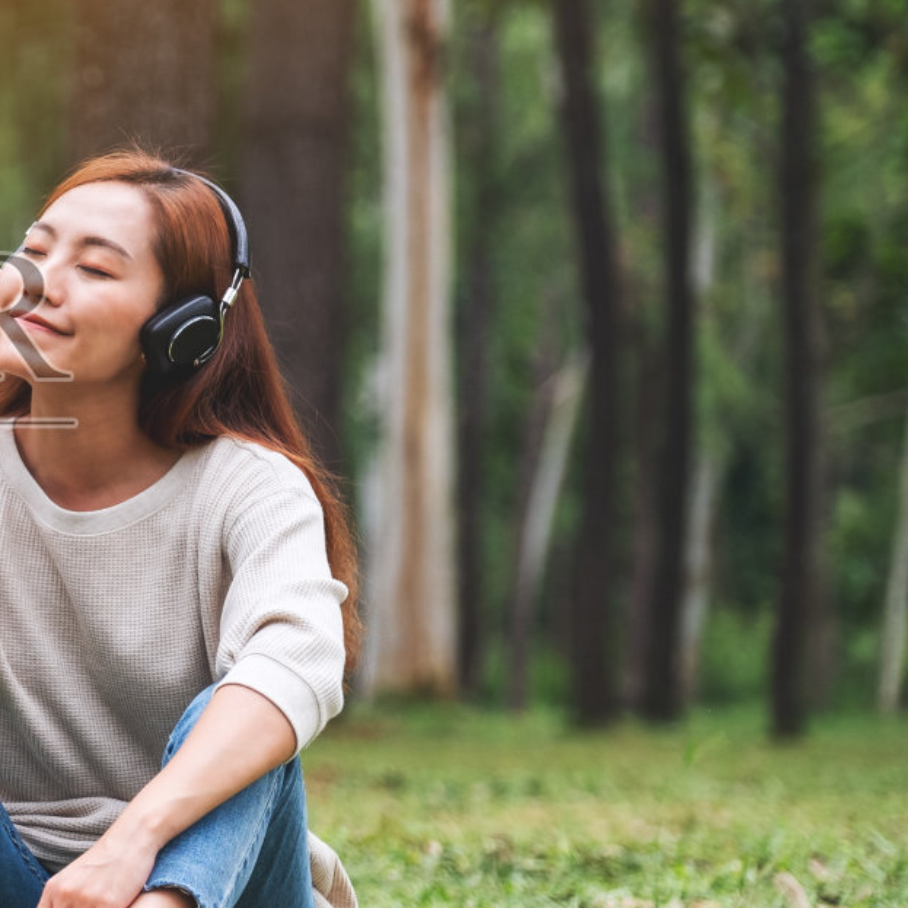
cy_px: 352
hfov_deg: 6.6
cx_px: -168
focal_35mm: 264
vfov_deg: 6.6
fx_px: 7835
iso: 200
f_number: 2.8
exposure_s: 1/640
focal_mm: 80.4
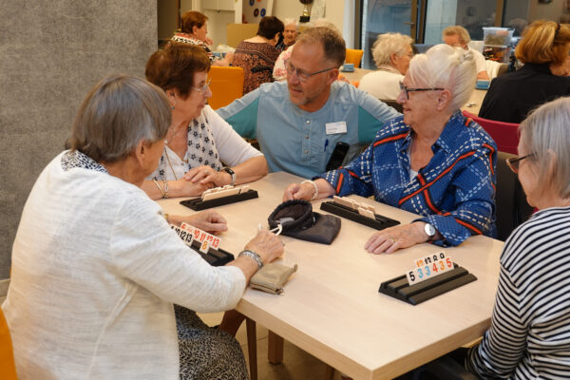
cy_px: 190
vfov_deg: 32.6
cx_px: 285
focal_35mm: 41
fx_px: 649
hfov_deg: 47.4
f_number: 3.2
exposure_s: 1/80
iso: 400
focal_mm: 15.17
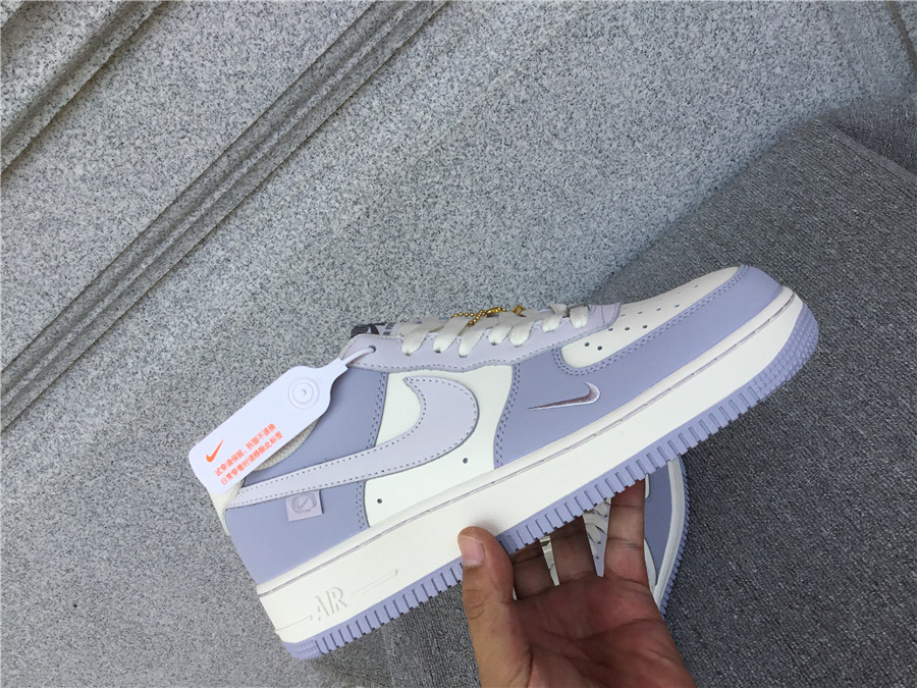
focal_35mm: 31
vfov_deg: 45.4
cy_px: 344
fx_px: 821
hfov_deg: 58.4
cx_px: 458
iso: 25
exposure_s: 1/702
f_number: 2.4
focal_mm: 3.3
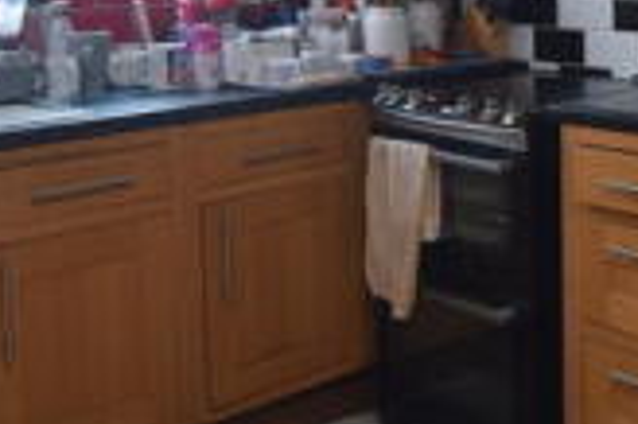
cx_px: 496
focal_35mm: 60
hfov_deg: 32.6
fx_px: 1062
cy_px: 29
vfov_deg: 22.0
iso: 400
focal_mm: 10
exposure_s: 1/100
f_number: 5
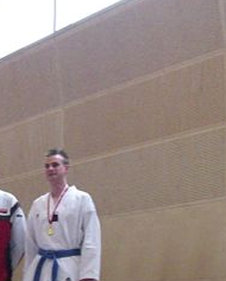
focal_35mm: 100
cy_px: 240
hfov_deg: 15.3
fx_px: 835
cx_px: 49
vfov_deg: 18.9
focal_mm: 7.9
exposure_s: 1/500
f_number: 2.8
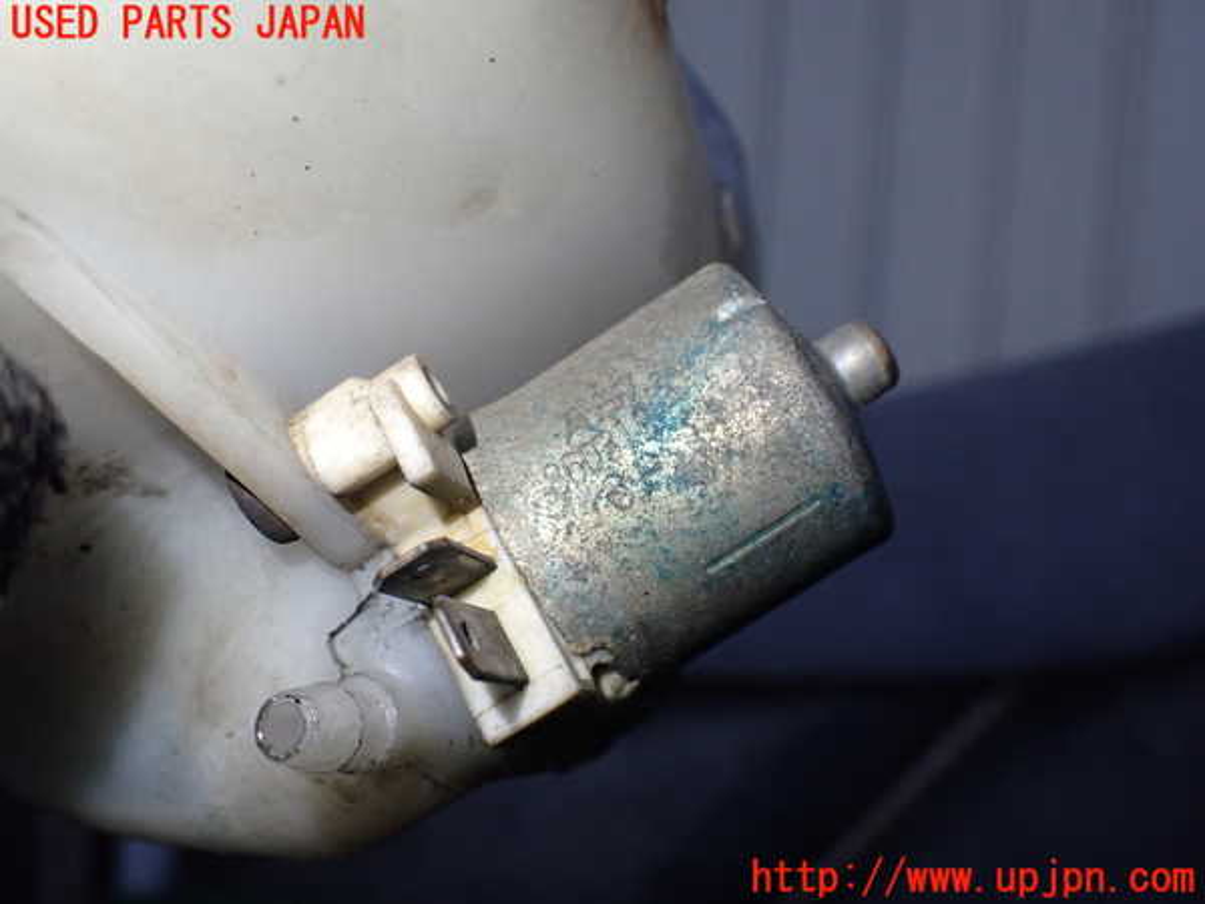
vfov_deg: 46.8
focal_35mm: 30
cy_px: 452
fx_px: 1044
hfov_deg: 60.0
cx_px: 602
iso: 400
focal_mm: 5.4
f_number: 2.3
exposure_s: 1/125
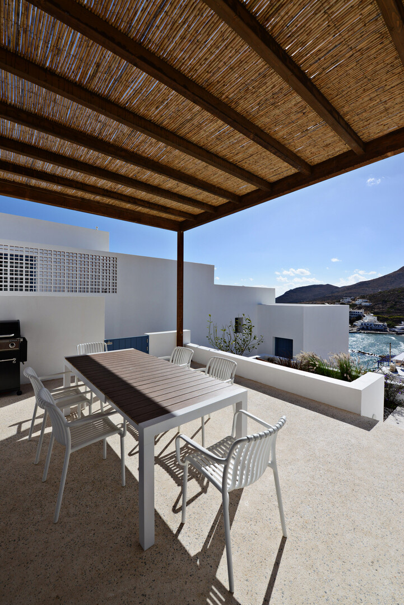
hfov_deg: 81.3
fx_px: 235
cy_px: 302
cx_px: 202
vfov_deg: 104.2
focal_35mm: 14
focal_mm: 14
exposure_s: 1/320
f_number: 11
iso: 100
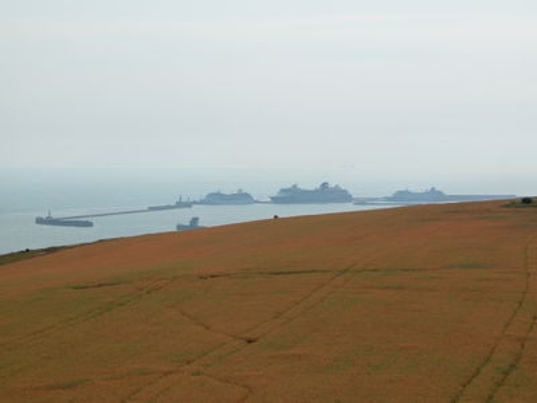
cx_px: 268
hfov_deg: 17.0
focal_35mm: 116
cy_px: 202
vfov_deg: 12.8
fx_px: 1800
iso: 100
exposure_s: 1/729
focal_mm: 29.5
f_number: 6.7
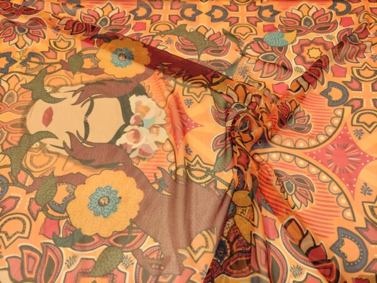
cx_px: 188
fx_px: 272
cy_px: 142
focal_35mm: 25
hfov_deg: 69.4
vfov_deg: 54.9
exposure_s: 1/160
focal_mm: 5.43
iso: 500
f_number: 1.89
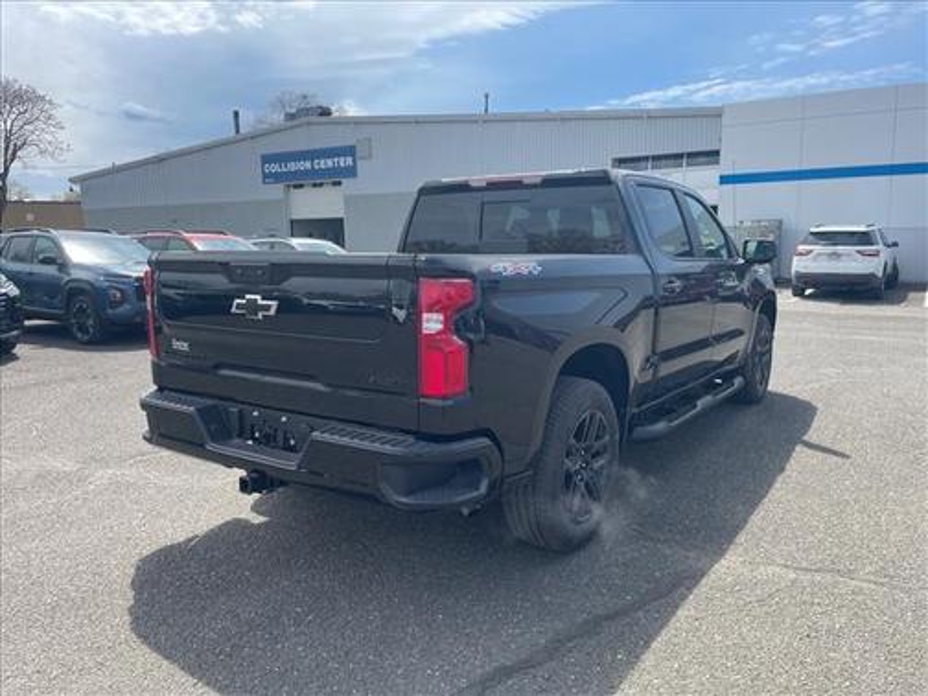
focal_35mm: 26
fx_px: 697
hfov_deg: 67.3
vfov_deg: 53.1
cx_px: 464
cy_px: 348
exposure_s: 1/1916
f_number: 1.6
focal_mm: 4.2
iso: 32
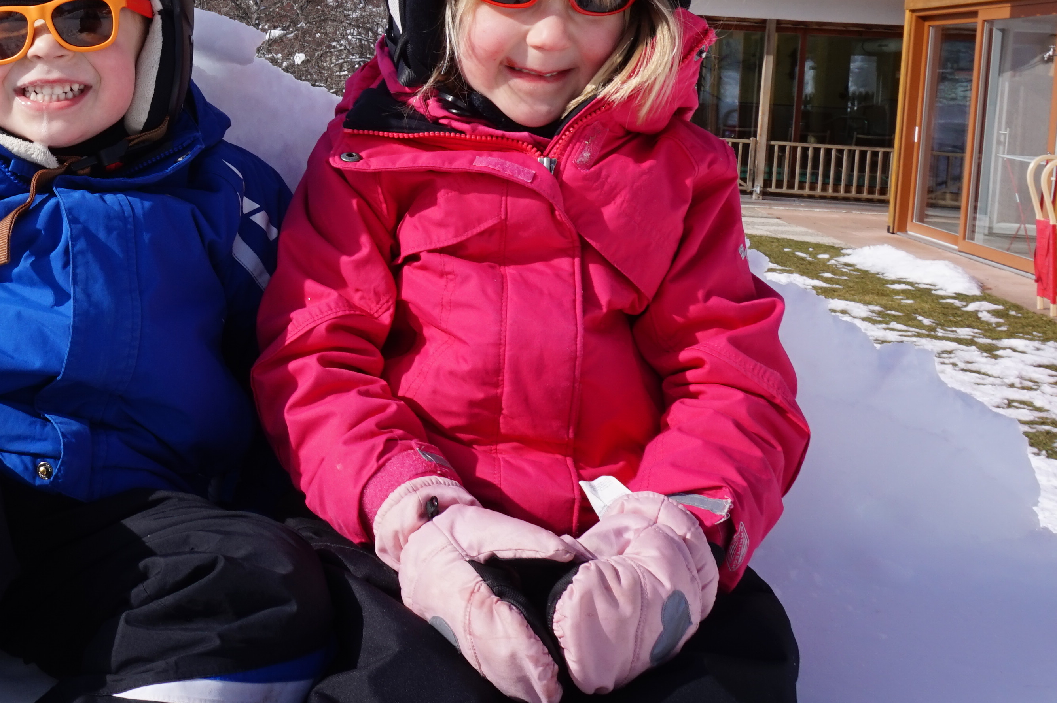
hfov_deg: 37.2
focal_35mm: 49
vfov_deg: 26.9
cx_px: 66
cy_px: 120
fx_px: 1438
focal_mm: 16
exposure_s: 1/100
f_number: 14
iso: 100
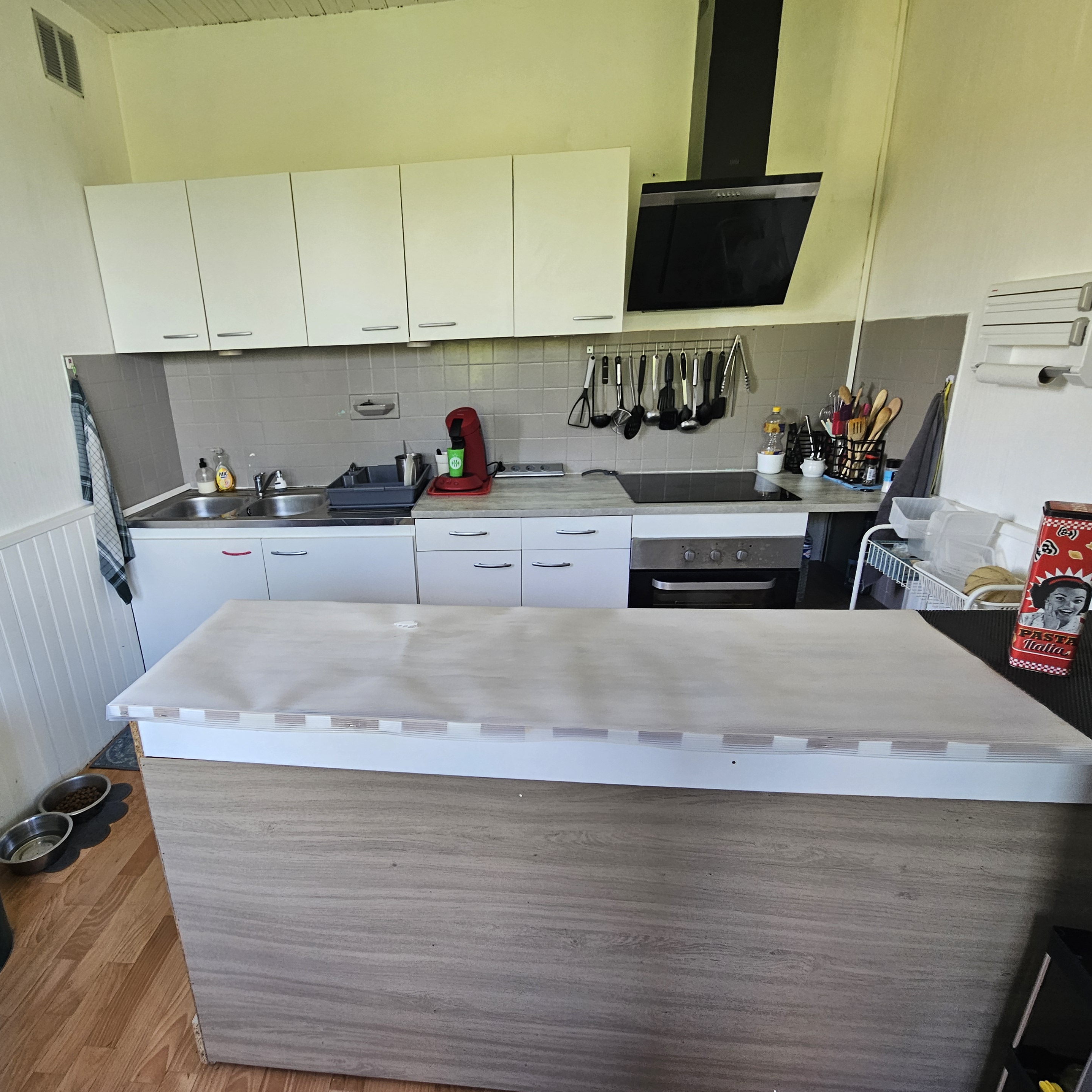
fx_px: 571
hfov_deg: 86.8
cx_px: 461
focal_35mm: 16
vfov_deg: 87.4
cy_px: 558
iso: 100
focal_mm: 2.2
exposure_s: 1/50
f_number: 2.2
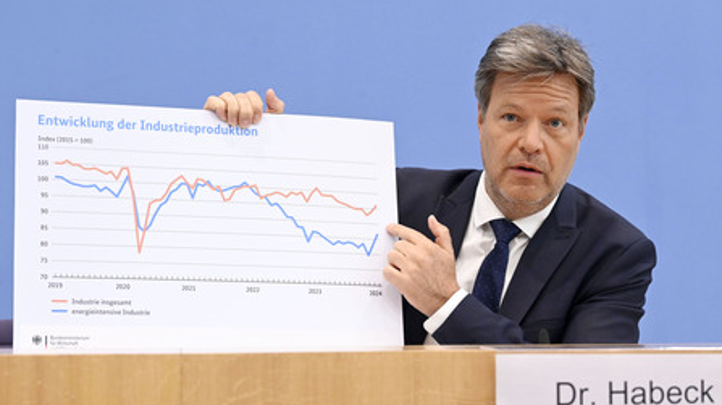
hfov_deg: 28.6
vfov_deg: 16.3
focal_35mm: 74
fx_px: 1416
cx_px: 361
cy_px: 205
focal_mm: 70
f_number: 6.3
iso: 5000
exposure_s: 1/640
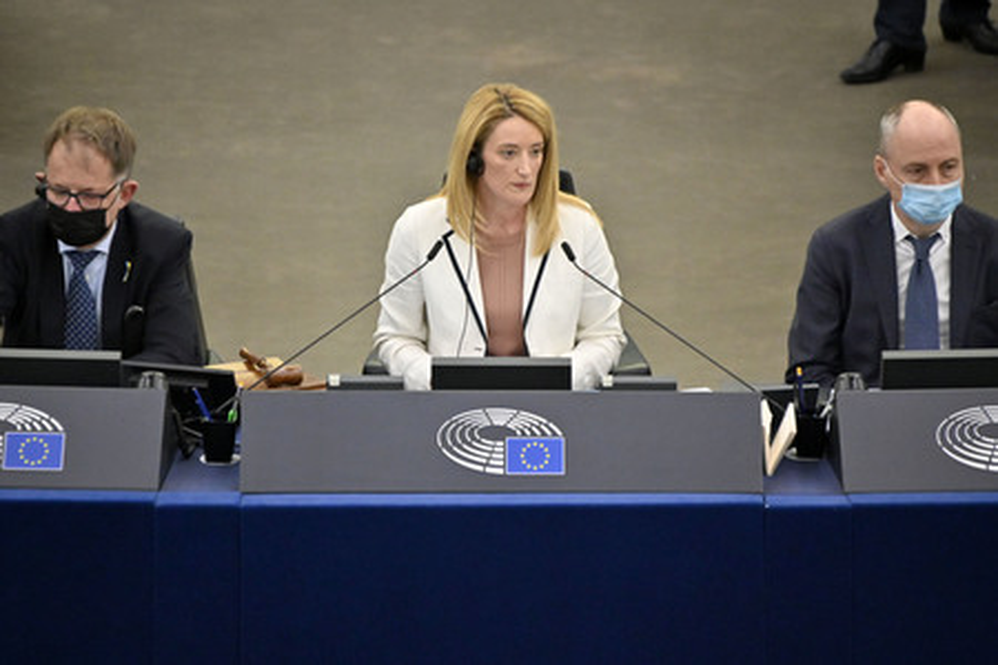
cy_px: 332
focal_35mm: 500
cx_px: 499
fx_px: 13860
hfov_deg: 4.1
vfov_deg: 2.7
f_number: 6.3
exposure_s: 1/400
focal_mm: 500
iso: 5000
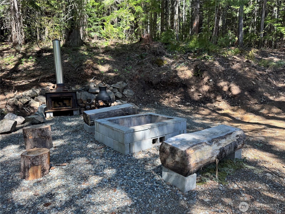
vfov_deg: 56.8
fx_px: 198
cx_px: 142
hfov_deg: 71.6
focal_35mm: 24
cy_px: 107
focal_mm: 6.76
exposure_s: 1/360
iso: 80
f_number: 1.78
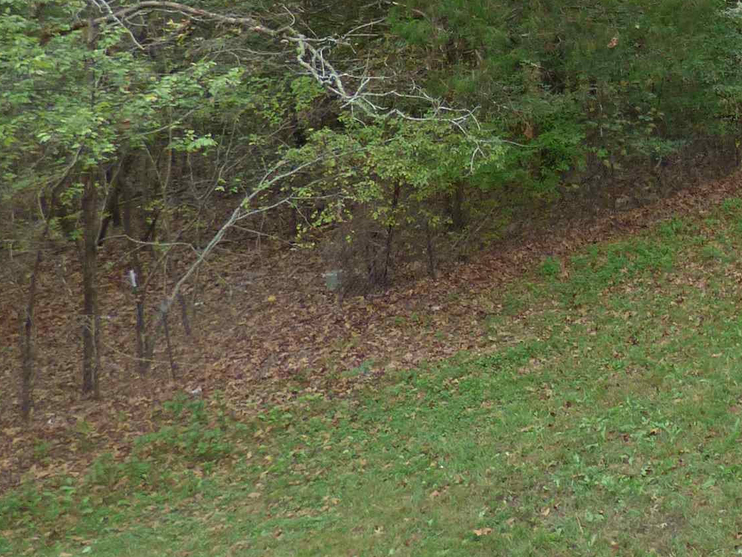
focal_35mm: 55
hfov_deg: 29.8
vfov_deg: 25.1
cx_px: 895
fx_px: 1179
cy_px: -15
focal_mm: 3.58
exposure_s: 1/80
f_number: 2.8
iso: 100
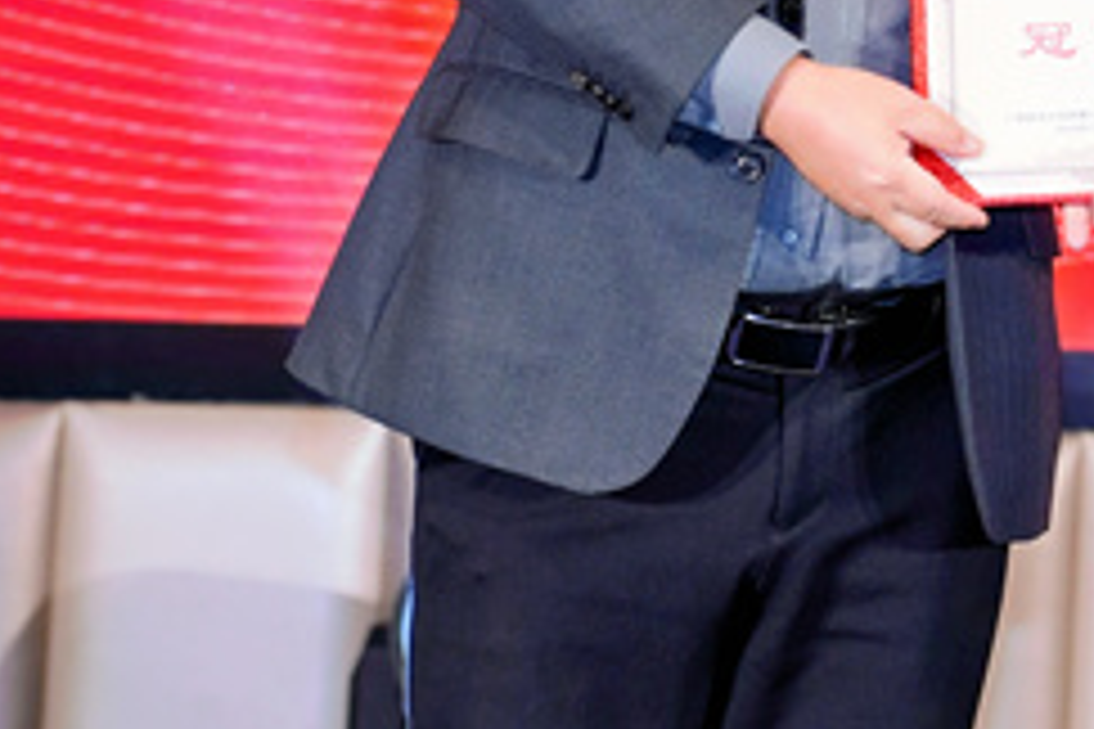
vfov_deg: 4.5
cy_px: -230
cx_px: 1126
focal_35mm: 302
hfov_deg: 6.8
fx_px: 9177
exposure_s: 1/200
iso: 500
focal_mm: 105
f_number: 3.5
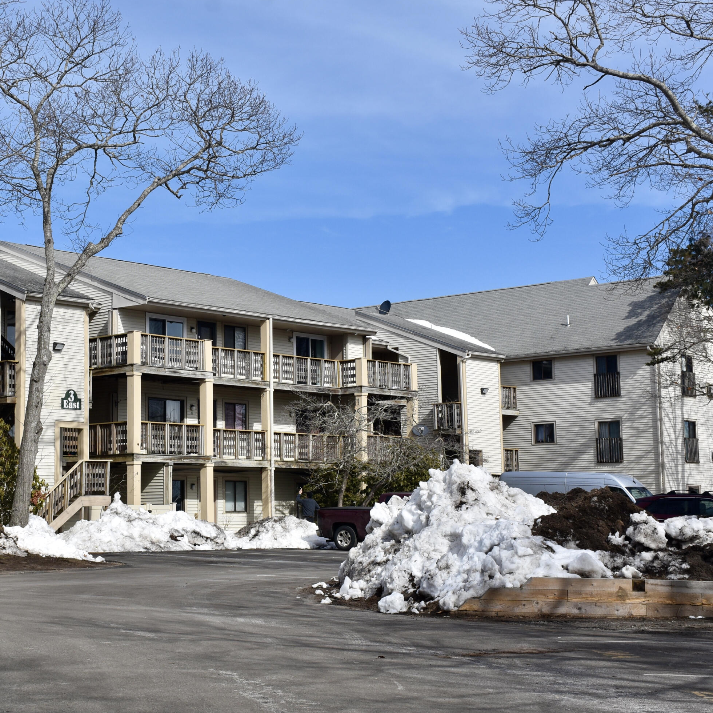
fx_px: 1227
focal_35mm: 53
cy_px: 353
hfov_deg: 31.9
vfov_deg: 32.4
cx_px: 197
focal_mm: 27
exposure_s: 1/500
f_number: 8
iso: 140
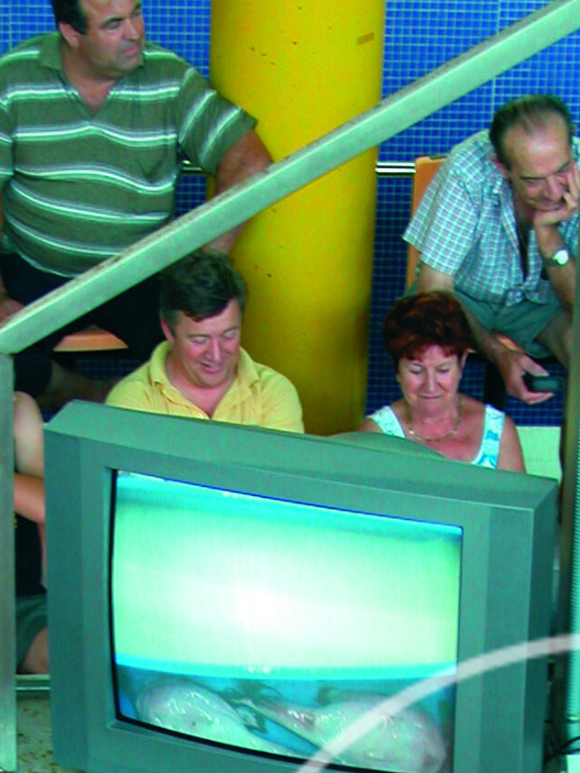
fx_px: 3862
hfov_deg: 8.6
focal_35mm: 173
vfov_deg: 11.1
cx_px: 290
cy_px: 1097
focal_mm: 14.7
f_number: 3.1
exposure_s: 1/12
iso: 100
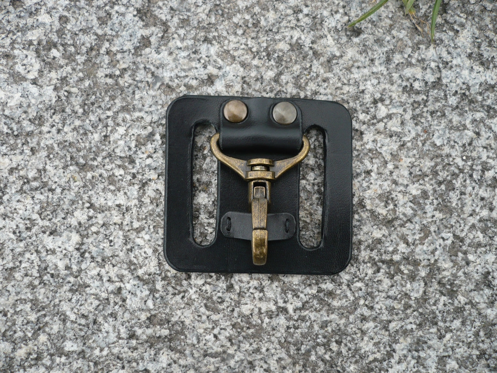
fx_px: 502
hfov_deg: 52.6
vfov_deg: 40.7
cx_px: 248
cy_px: 186
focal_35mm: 35
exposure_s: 1/160
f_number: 2.8
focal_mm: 5.8
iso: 100
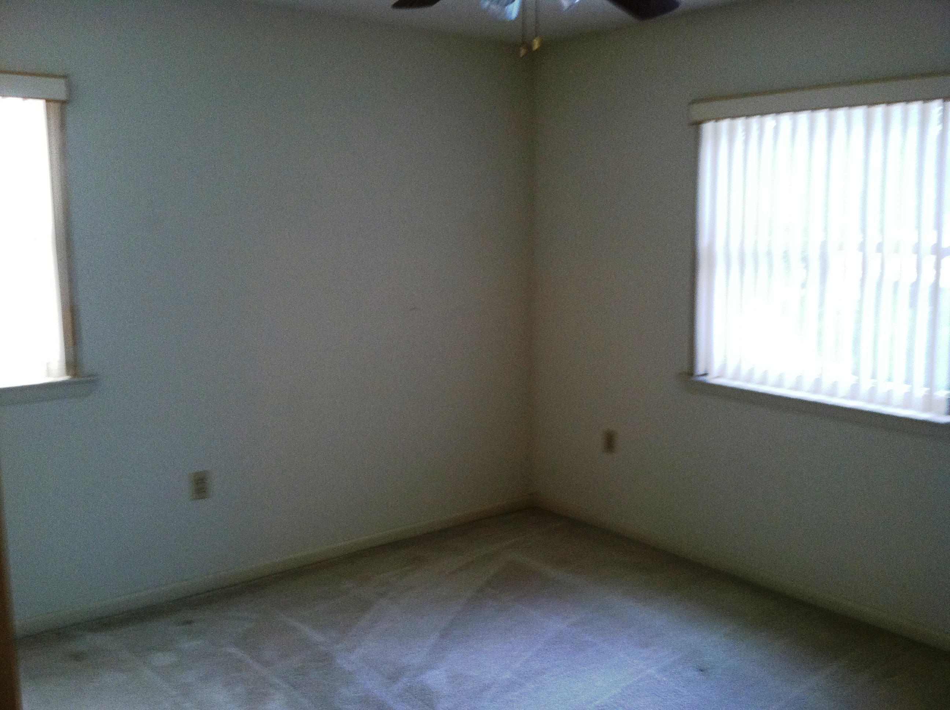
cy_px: 355
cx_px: 475
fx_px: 959
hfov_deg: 52.7
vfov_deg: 40.6
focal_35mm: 35
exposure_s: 1/17
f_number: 2.8
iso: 200
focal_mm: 3.85
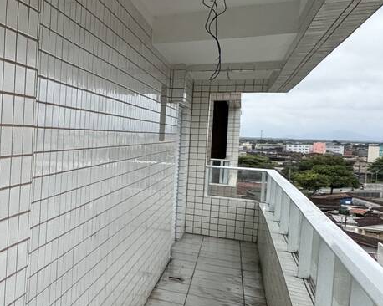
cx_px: -209
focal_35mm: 43
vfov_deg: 34.9
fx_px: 487
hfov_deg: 27.3
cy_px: 140
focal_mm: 2.22
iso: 40
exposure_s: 1/154
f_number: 2.2
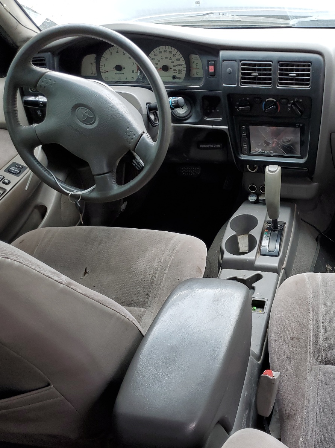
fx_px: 452
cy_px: 224
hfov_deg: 39.0
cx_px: 271
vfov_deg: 52.6
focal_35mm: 35
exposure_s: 1/120
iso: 61
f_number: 1.5
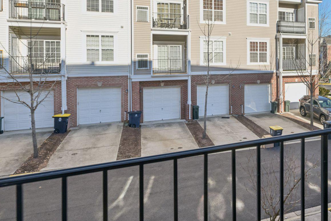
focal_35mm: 30
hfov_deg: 56.5
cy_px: 60
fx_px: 276
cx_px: 274
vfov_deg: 42.5
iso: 100
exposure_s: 1/160
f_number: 8
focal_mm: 17
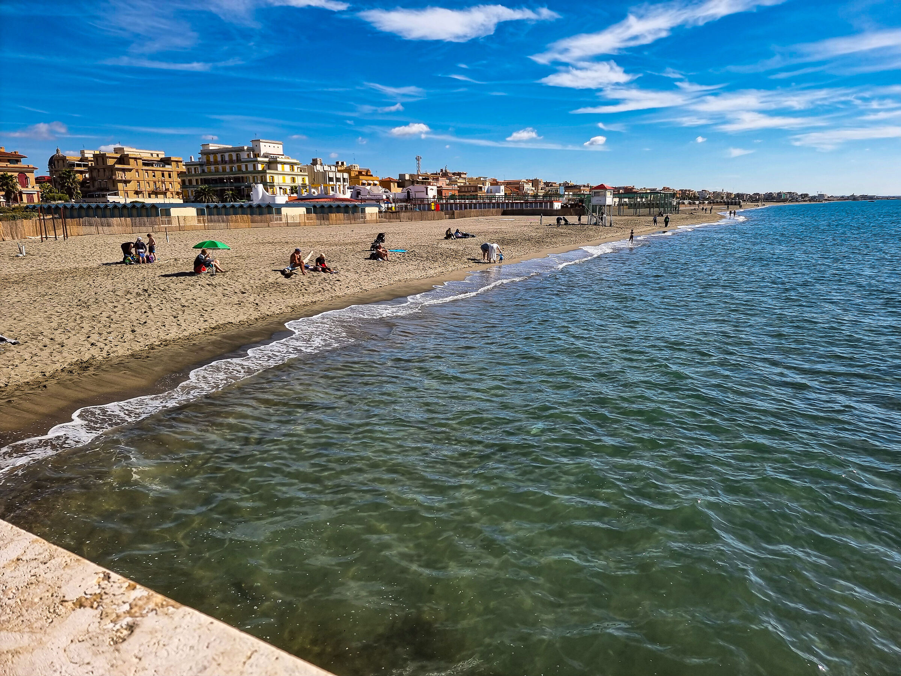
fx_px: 625
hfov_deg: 71.6
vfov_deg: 56.8
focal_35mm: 24
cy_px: 338
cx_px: 450
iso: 50
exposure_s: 1/1184
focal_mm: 6.7
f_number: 1.8
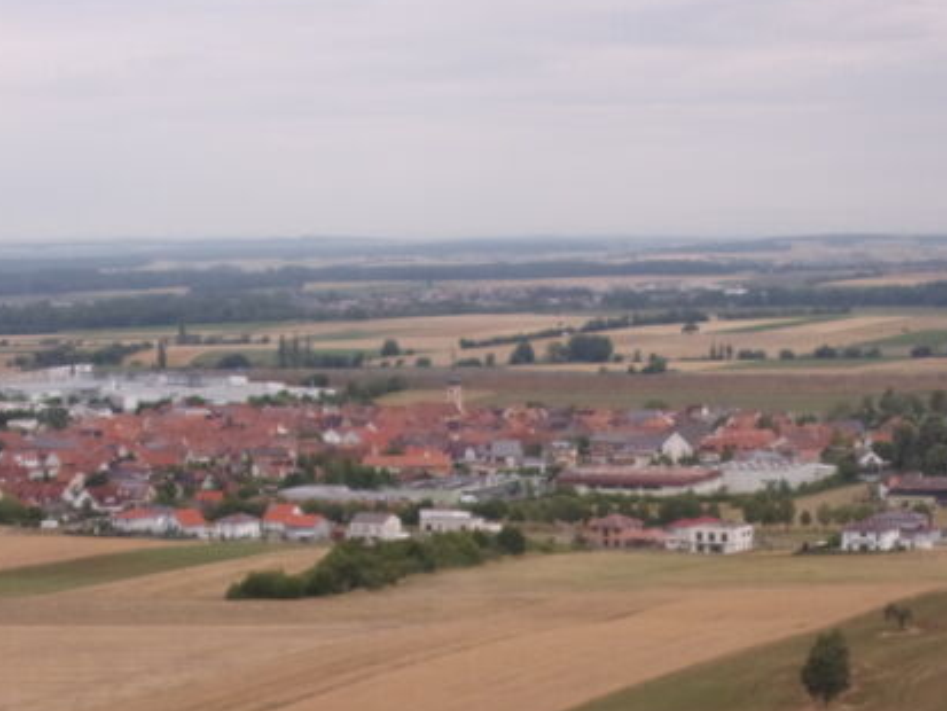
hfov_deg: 22.0
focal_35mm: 89
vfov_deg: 16.3
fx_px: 2436
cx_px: 461
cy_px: 674
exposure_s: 1/300
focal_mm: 8.3
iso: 80
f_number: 4.1
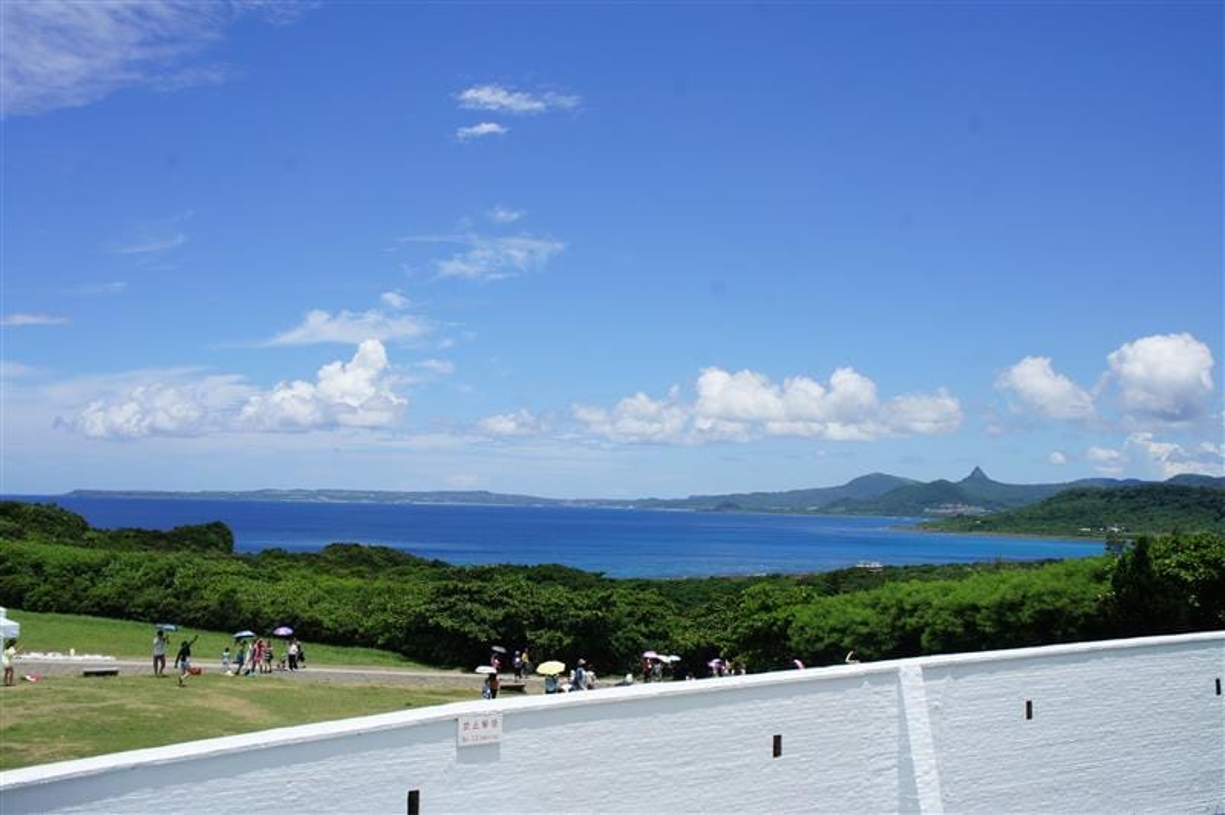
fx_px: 1224
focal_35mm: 36
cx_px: 612
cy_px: 408
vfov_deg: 36.8
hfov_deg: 53.2
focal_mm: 24
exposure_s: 1/320
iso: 200
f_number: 11
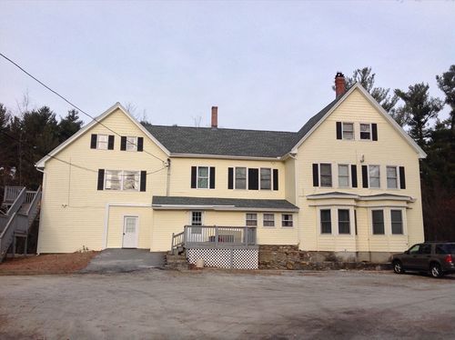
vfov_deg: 40.6
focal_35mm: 35
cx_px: 228
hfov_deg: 52.7
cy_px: 170
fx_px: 460
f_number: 2.4
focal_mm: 4.28
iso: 50
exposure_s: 1/630
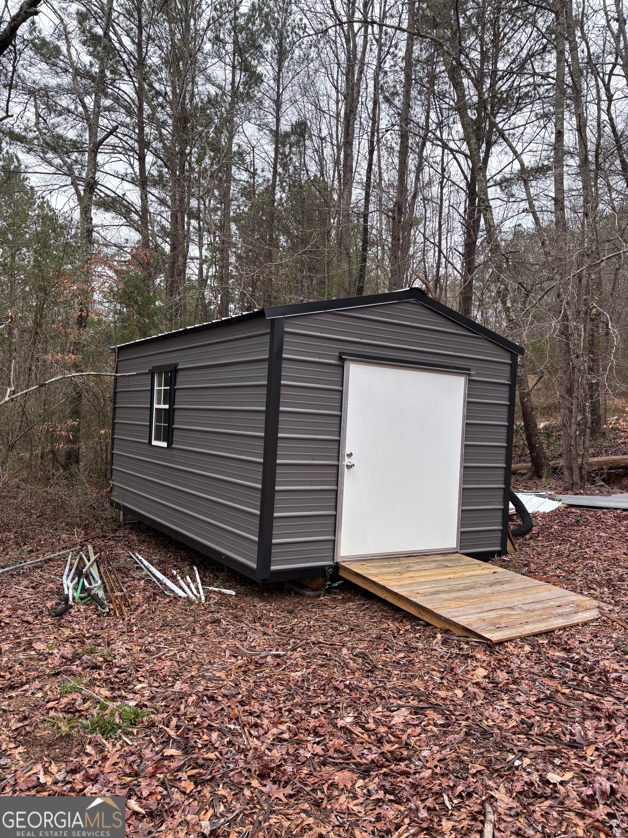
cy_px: 419
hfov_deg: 53.1
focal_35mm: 26
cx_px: 314
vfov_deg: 67.3
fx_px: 629
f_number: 1.6
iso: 50
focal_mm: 5.96
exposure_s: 1/611
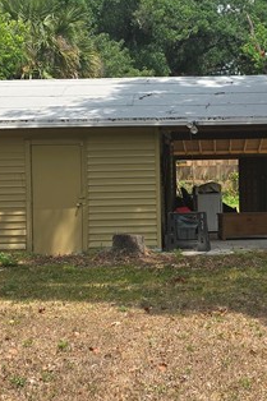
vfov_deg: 26.0
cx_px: 206
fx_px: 869
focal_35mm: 78
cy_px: 184
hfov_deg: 17.4
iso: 12
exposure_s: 1/650
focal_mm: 6.3
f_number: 1.7
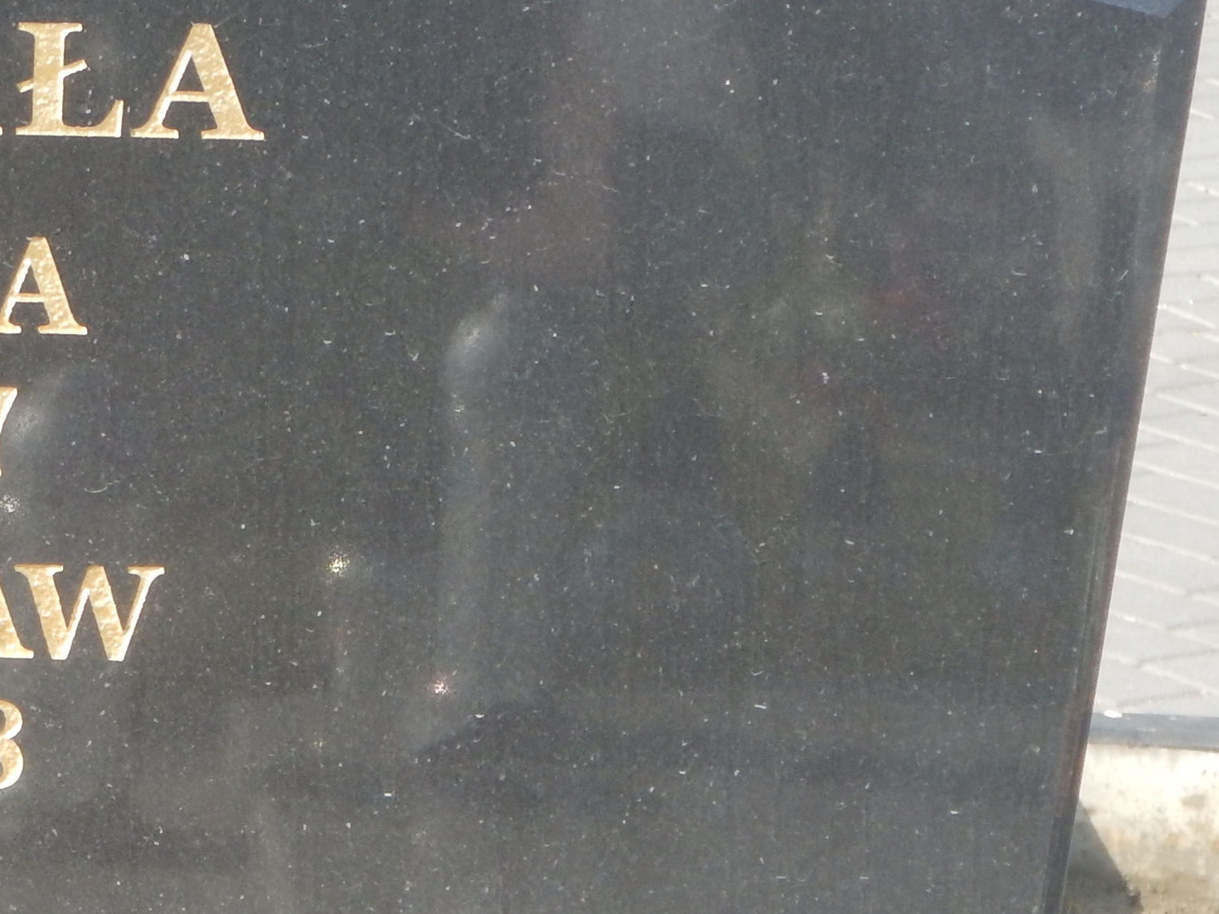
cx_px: -321
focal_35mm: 193
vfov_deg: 7.7
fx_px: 6796
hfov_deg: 10.1
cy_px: 639
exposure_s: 1/200
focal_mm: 13
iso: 125
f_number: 4.5
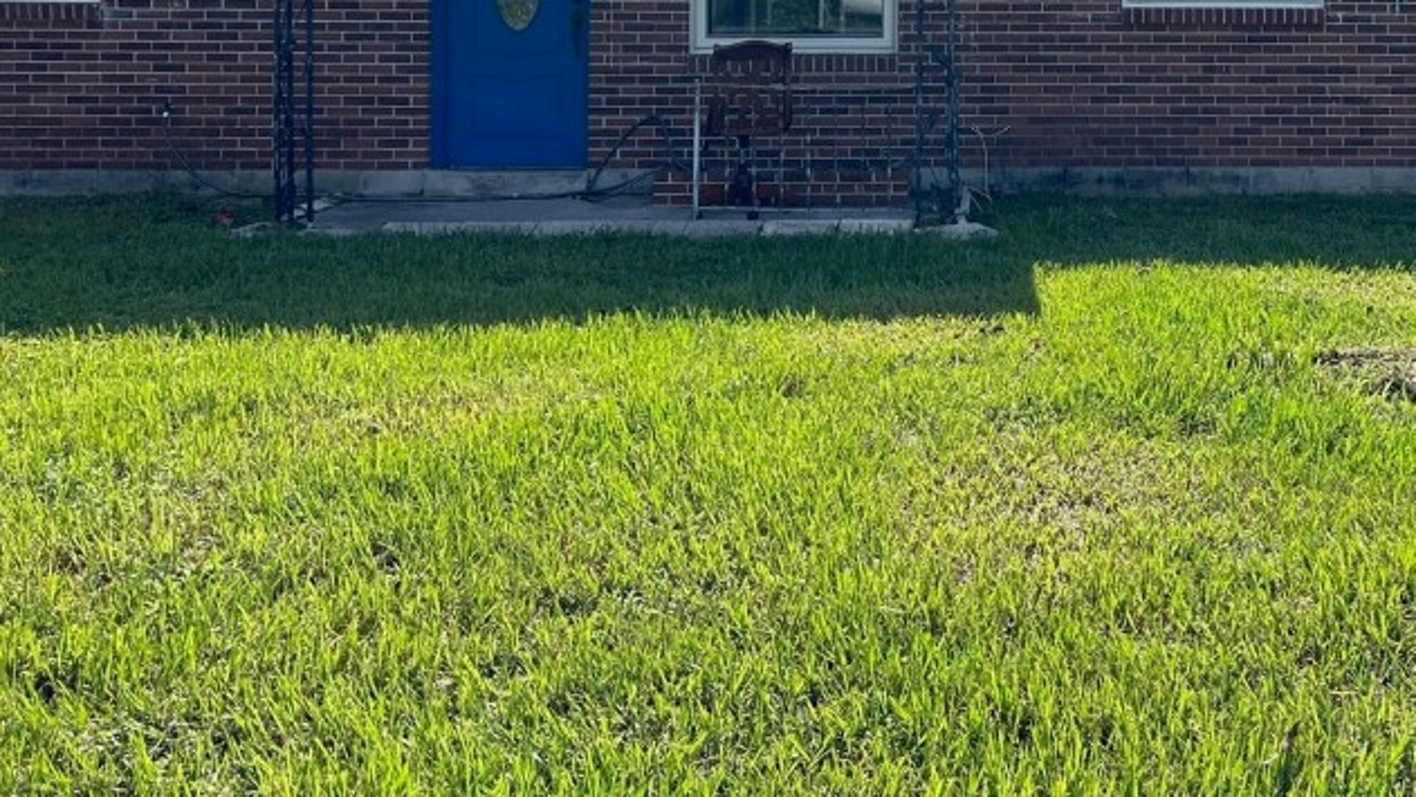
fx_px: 1727
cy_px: -7
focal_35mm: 46
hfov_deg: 43.1
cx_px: 1073
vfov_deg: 24.7
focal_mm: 5.7
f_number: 1.5
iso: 50
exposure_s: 1/3968
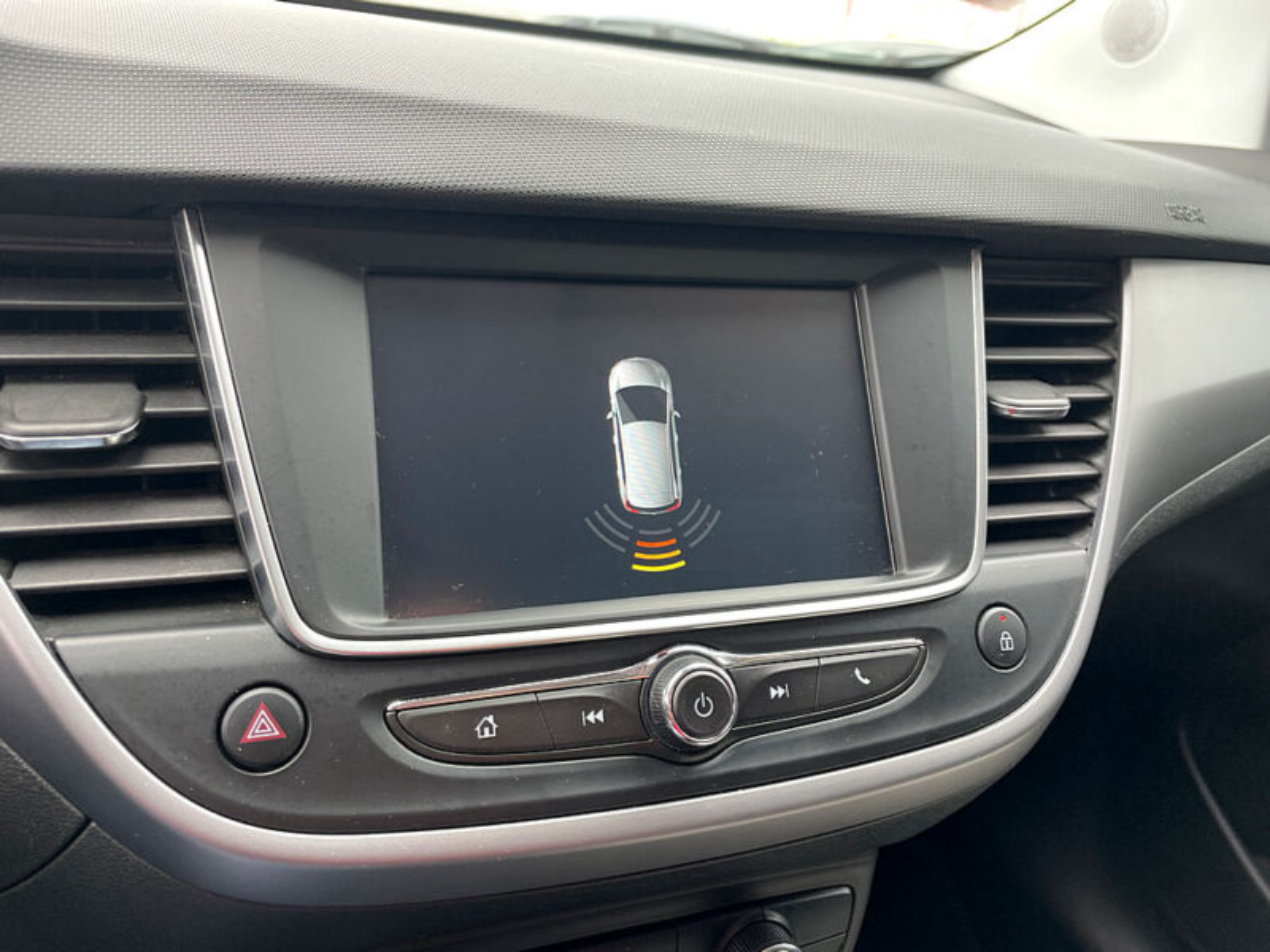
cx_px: 635
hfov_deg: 67.3
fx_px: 954
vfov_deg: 53.1
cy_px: 476
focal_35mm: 26
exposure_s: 1/121
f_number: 1.6
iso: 80
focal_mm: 4.2
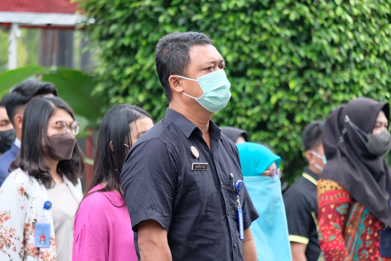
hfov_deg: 6.7
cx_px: 196
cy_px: 130
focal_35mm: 307
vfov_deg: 4.5
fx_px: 3334
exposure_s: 1/320
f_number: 6.7
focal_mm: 204.6
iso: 5000
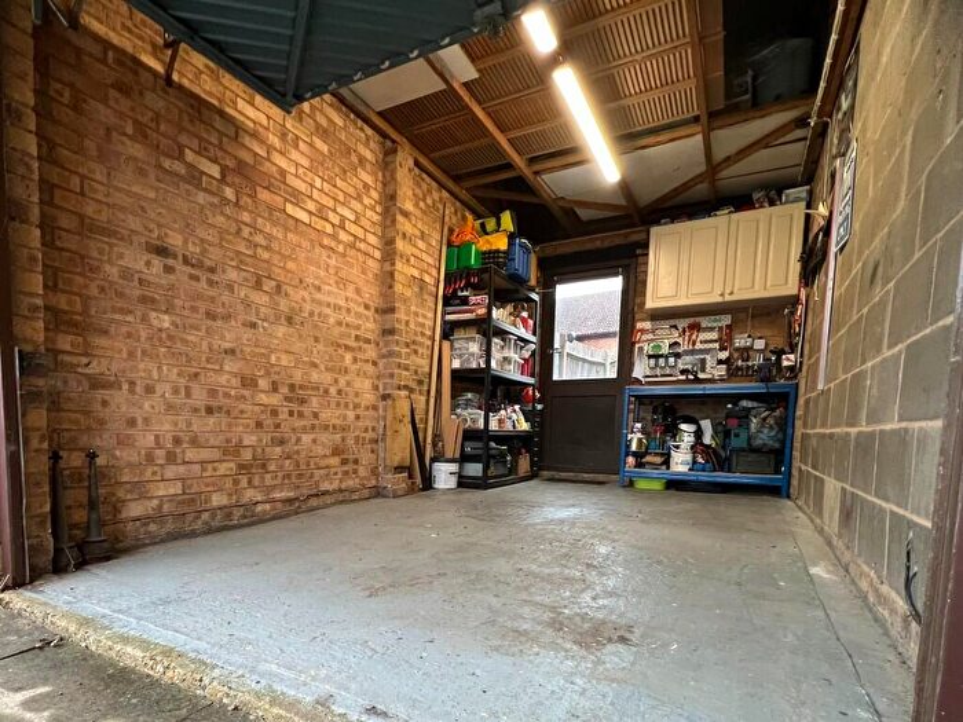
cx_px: 482
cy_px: 361
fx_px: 362
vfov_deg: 89.9
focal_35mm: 13
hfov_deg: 106.2
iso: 200
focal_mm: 1.57
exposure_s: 1/100
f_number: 1.8
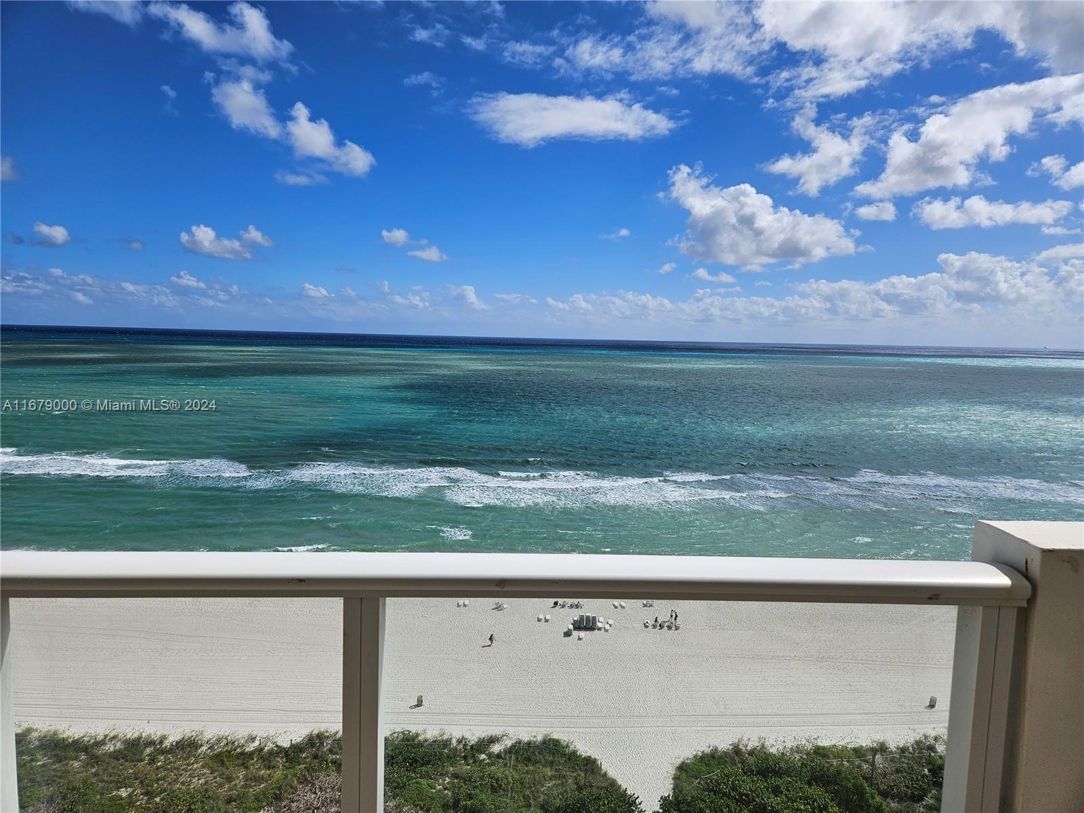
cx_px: 542
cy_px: 406
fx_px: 720
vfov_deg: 58.9
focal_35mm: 23
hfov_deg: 73.9
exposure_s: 1/5610
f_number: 1.8
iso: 25
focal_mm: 5.4
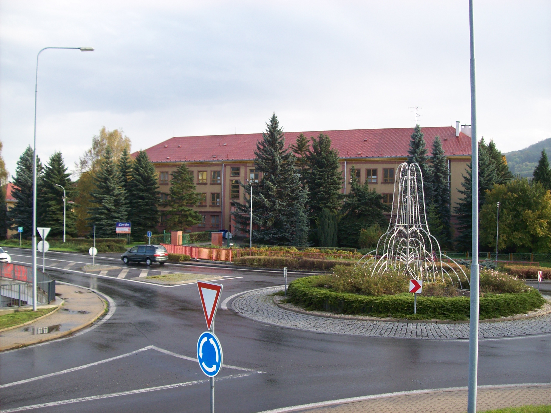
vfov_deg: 39.6
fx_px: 573
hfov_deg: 51.4
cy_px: 206
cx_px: 276
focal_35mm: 36
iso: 80
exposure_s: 1/245
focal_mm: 6
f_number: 2.7
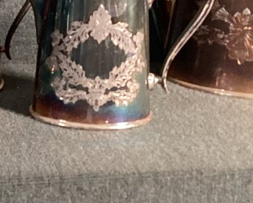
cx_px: -36
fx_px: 996
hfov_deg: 14.1
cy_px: -24
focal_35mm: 133
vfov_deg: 11.4
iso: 320
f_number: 2.4
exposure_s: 1/33
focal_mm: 3.3
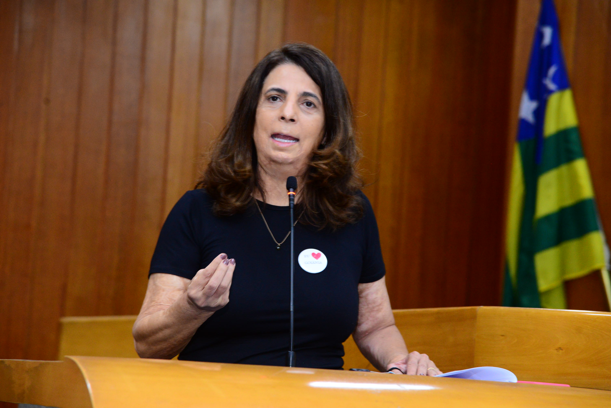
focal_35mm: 120
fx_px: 2037
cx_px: 306
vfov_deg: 11.4
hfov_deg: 17.1
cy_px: 204
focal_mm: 120
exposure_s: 1/60
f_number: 5
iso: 2500
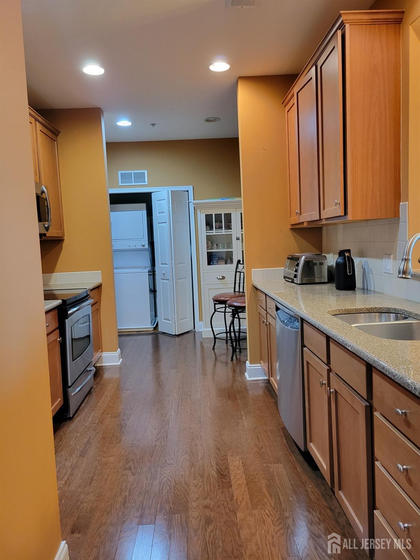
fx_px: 421
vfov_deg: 67.3
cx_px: 210
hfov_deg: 53.1
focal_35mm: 26
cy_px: 280
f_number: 1.8
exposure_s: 1/40
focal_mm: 5.4
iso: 400
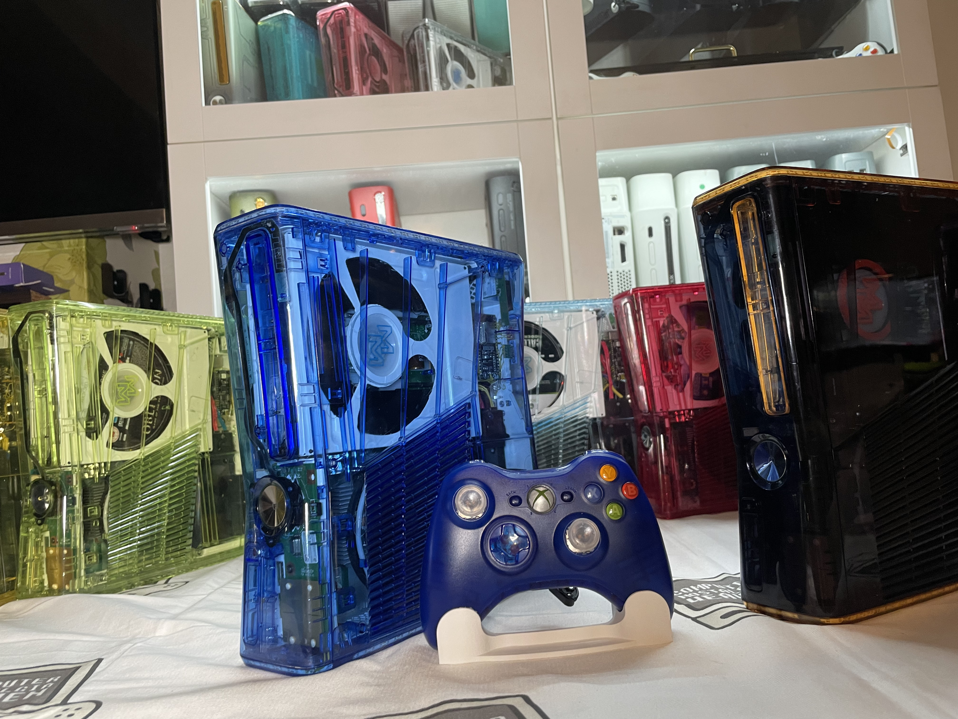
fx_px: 720
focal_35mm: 26
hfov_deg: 67.3
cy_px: 360
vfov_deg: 53.1
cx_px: 479
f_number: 1.6
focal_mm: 4.2
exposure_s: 1/50
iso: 125
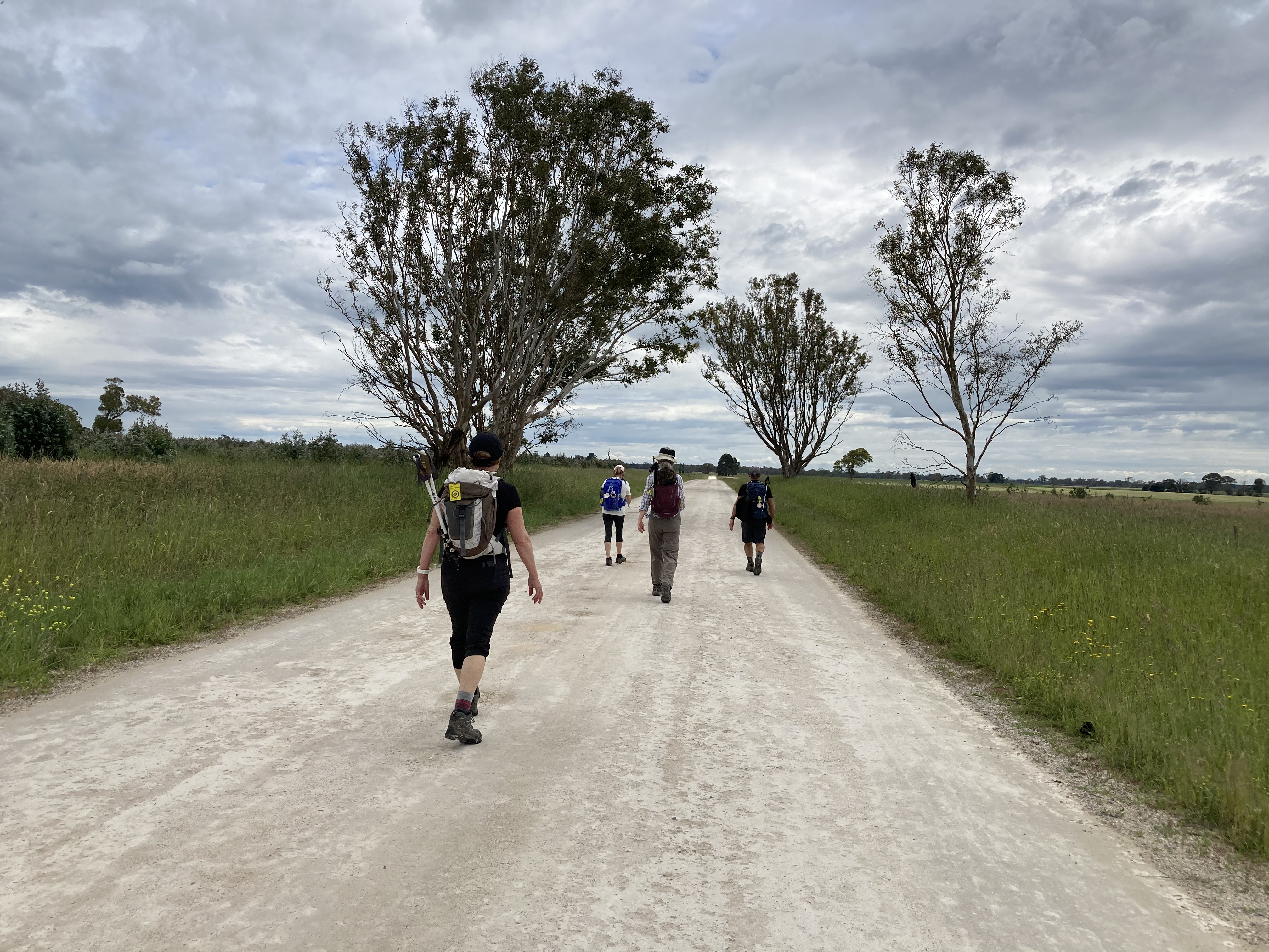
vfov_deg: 49.7
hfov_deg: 63.4
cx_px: 634
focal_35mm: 28
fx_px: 1026
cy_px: 476
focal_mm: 3.99
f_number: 1.8
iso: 25
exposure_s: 1/4808
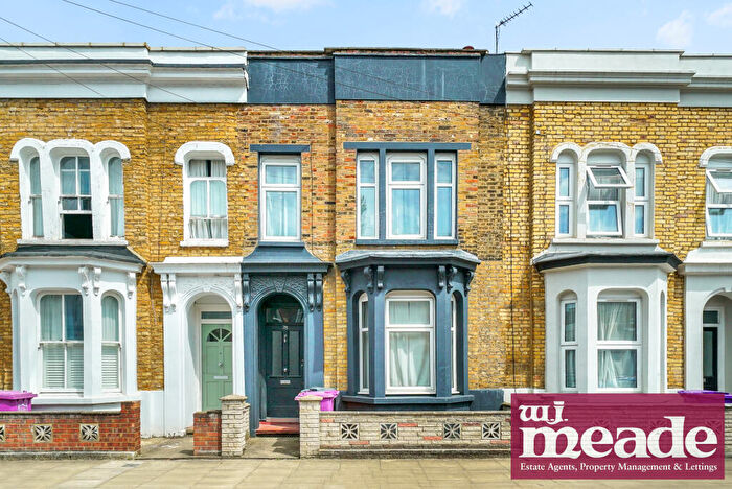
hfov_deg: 81.2
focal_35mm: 21
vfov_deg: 59.6
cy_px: 244
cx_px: 366
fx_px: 427
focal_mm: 21
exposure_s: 1/2500
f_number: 8
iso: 500
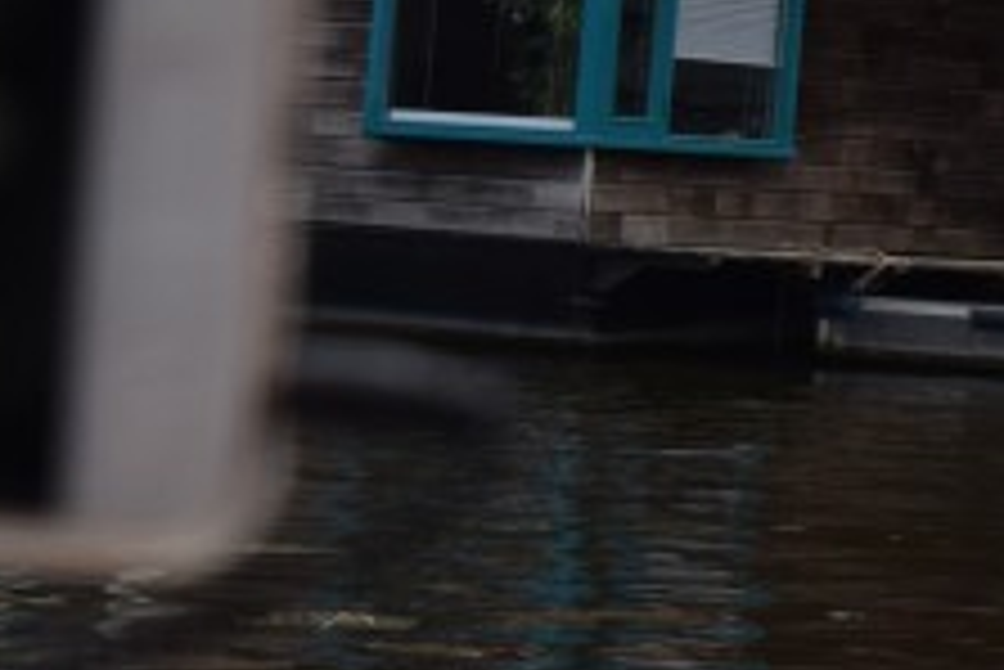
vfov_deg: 5.5
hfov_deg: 7.8
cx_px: 2283
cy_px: -522
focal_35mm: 248
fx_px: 6921
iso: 400
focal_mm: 36
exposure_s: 1/200
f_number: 7.1
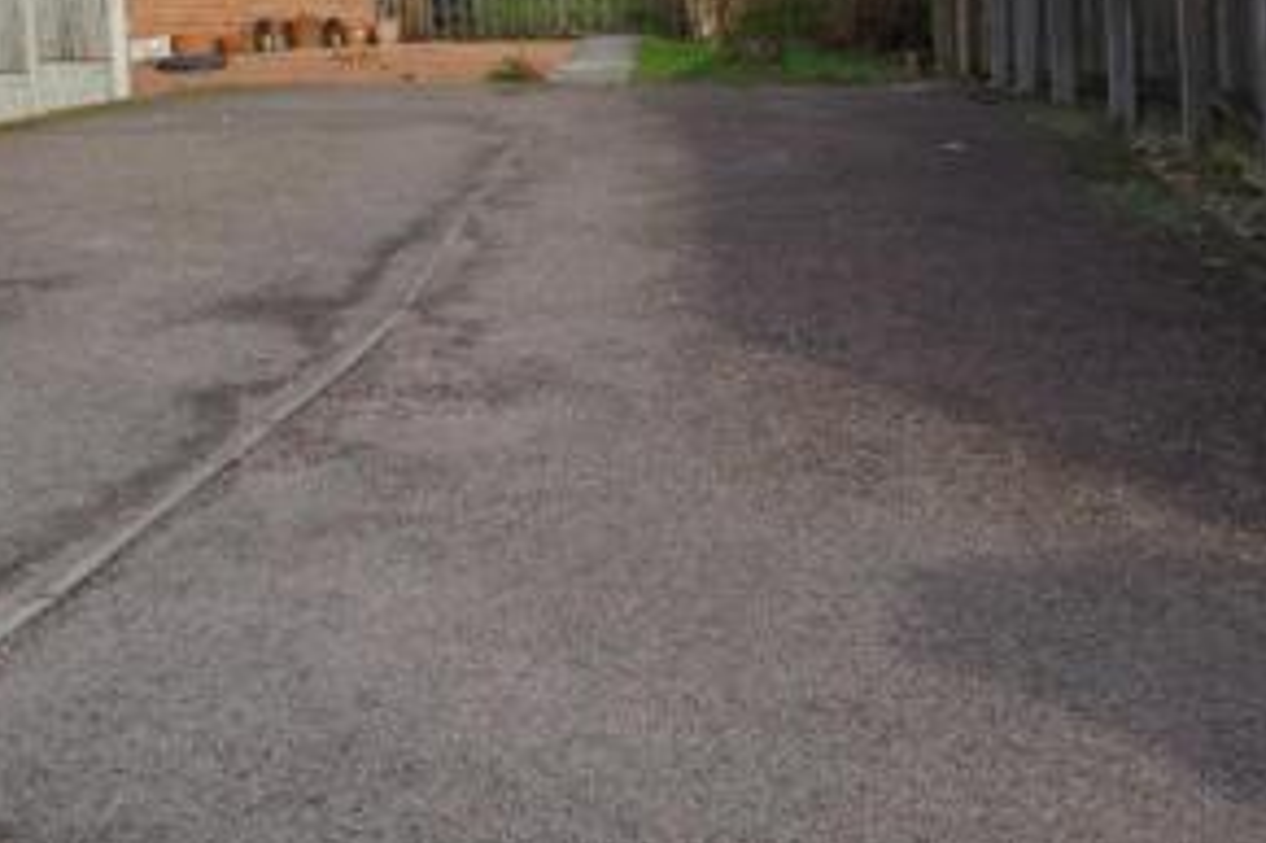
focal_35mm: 64
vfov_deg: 21.0
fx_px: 2249
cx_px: 982
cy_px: 168
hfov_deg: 30.8
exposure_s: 1/125
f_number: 5.6
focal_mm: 26.25
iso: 100
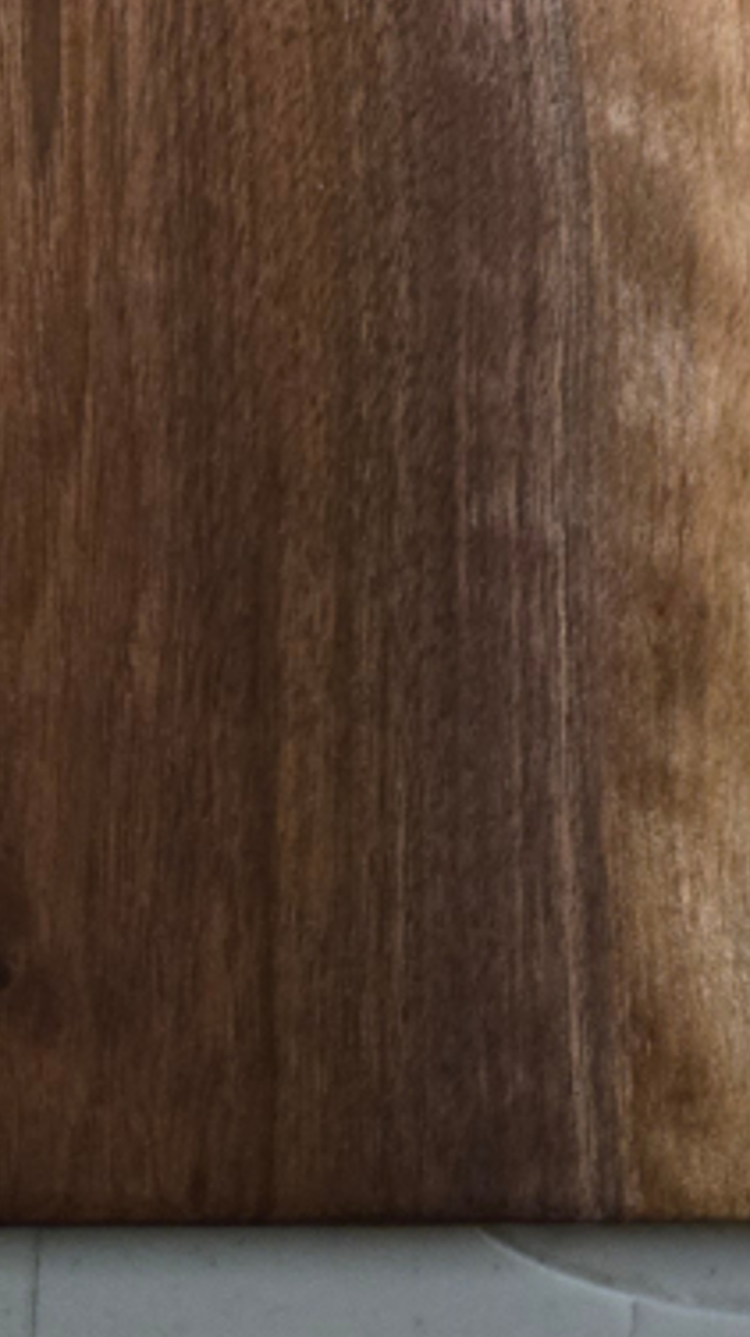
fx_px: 2833
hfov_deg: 14.6
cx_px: 906
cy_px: -640
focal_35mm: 80
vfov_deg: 22.2
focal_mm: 5.4
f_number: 1.8
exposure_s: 1/60
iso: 1000
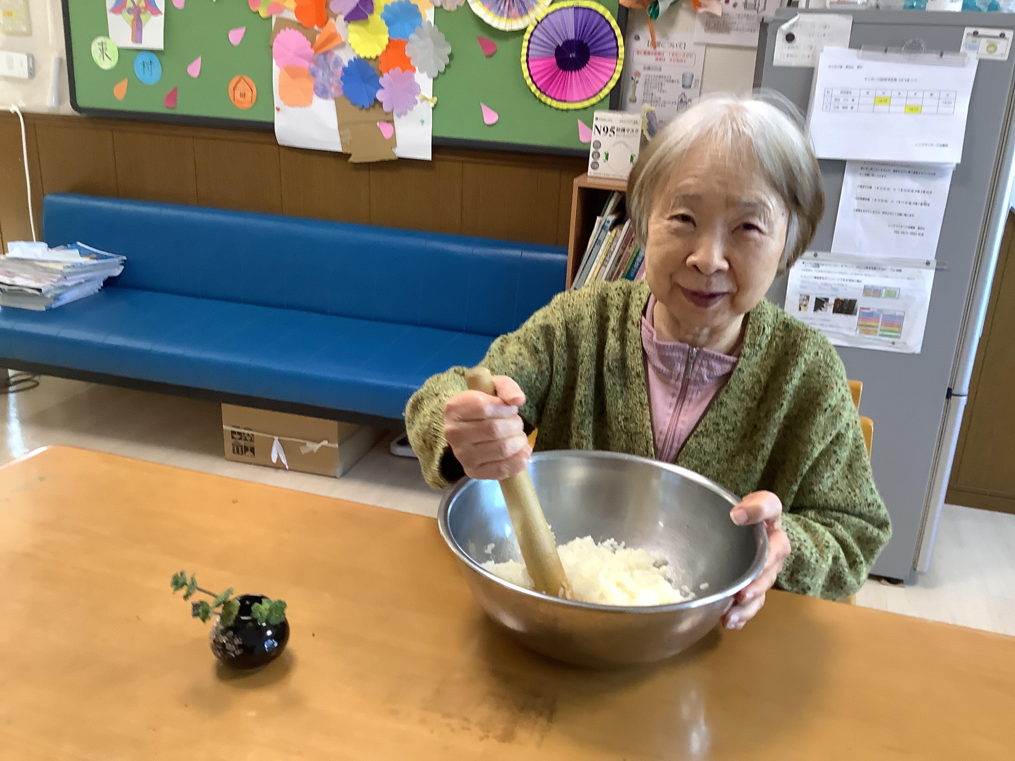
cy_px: 380
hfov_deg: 58.4
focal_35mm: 31
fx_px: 909
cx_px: 508
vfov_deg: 45.4
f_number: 2.4
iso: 160
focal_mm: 3.3
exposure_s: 1/50
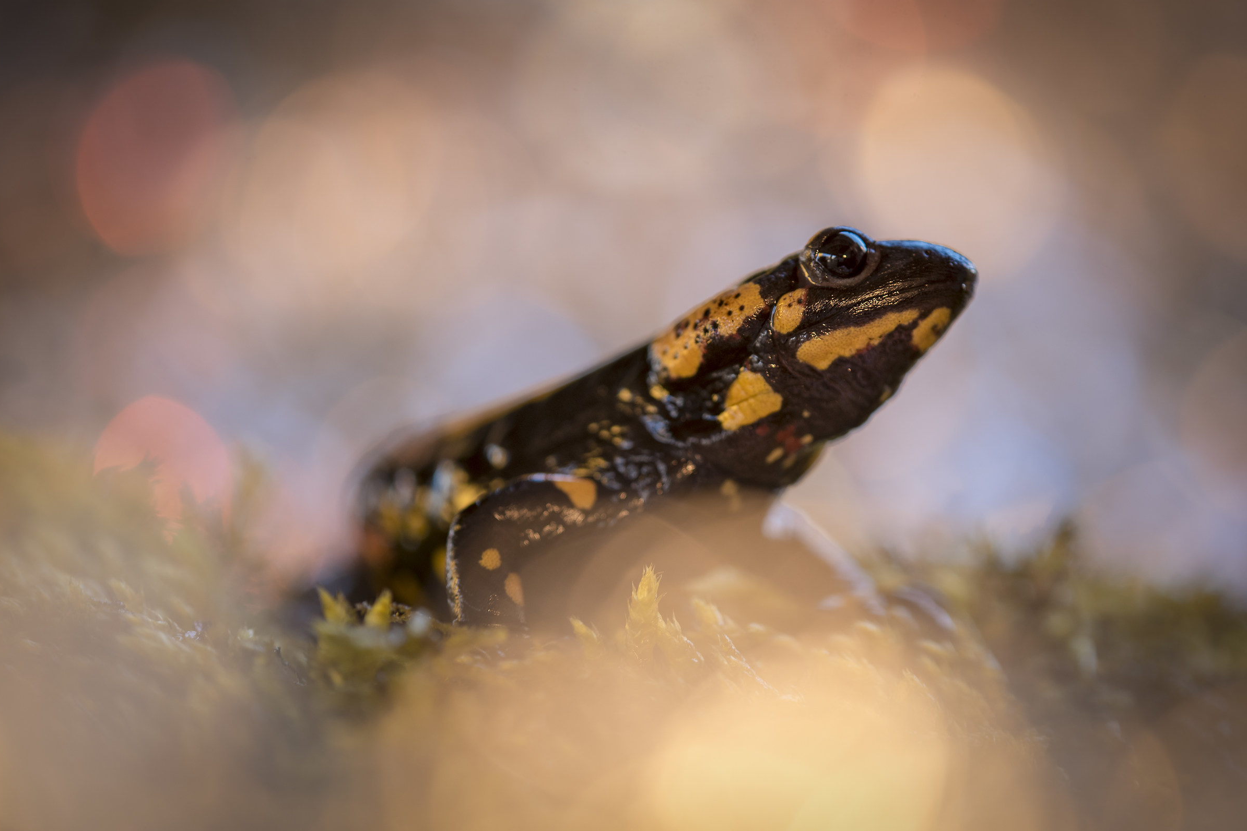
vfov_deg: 7.6
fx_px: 6269
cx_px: 621
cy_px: 416
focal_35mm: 181
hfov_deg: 11.4
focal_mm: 180
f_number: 4
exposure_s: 1/60
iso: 250
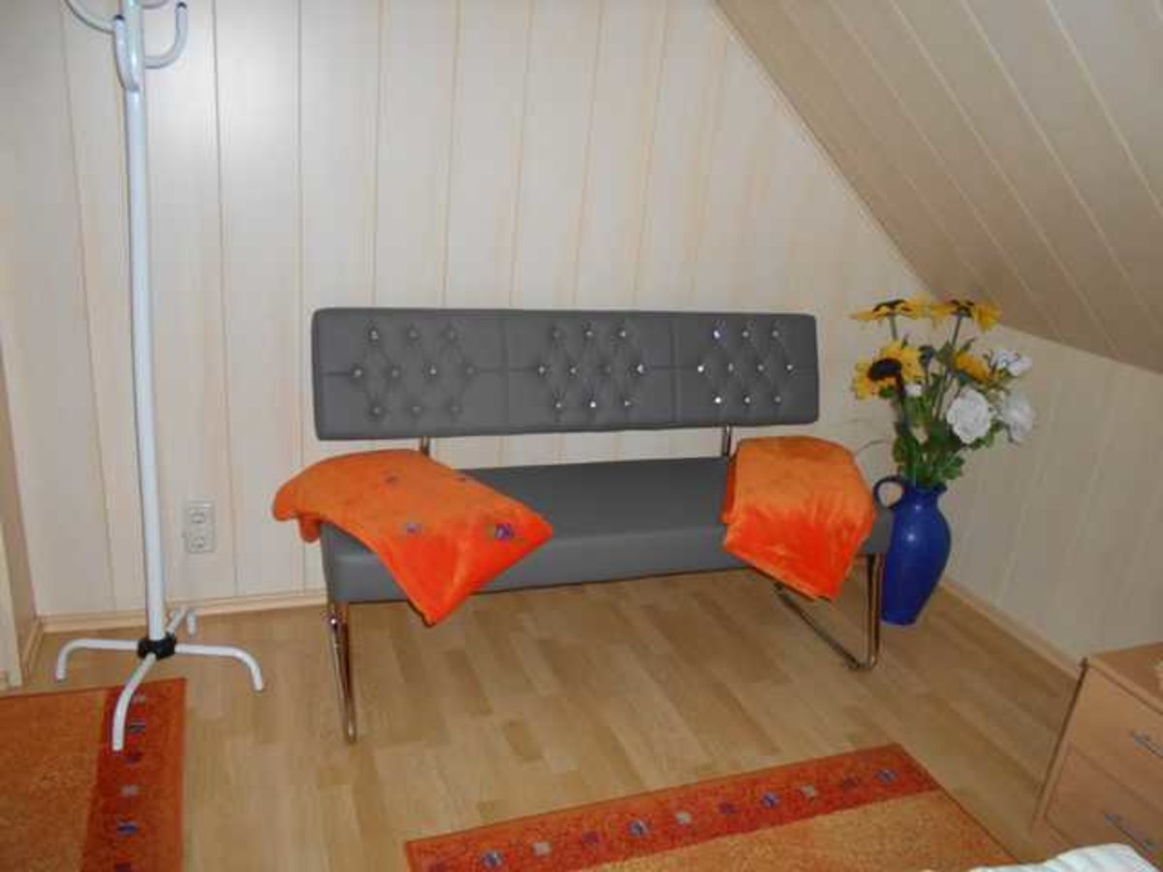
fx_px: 874
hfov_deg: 67.3
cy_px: 436
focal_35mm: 26
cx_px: 582
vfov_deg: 53.1
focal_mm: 4.6
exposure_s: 1/25
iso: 280
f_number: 3.2
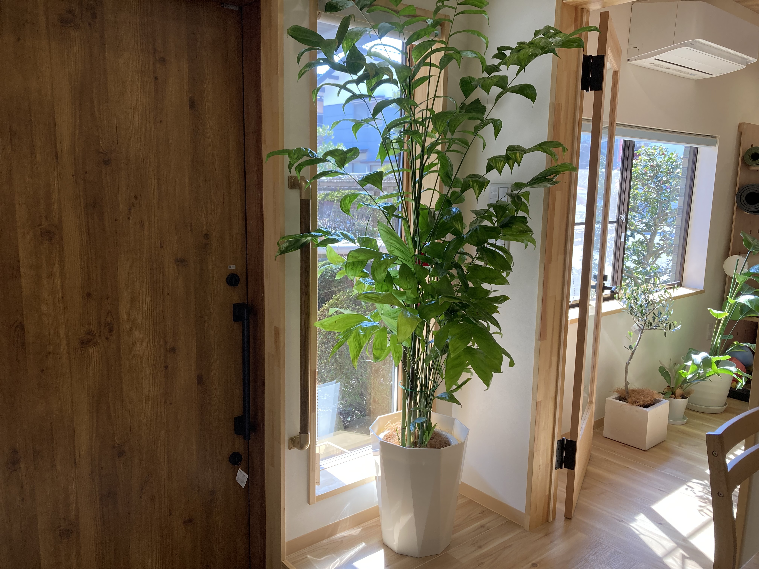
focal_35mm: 28
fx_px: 614
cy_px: 284
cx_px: 380
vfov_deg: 49.7
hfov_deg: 63.4
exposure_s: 1/120
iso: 32
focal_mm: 3.99
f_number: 1.8
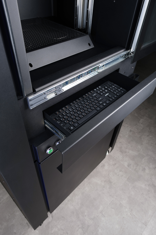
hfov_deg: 53.1
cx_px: 78
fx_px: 156
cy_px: 118
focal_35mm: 24
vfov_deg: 73.7
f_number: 5.6
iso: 80
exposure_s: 1/125
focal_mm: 16
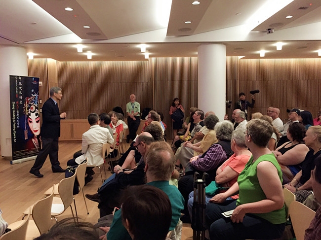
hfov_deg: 61.7
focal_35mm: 29
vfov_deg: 48.2
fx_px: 269
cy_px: 120
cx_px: 160
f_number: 2.2
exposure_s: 1/30
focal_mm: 4.15
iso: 250
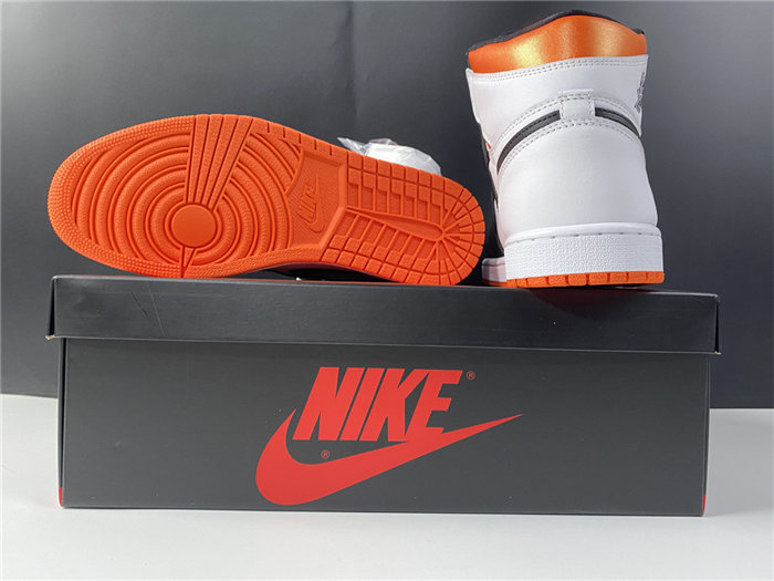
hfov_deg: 67.3
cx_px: 387
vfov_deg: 53.1
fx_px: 581
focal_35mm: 26
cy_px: 290
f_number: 1.8
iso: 160
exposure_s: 1/50
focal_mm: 4.25
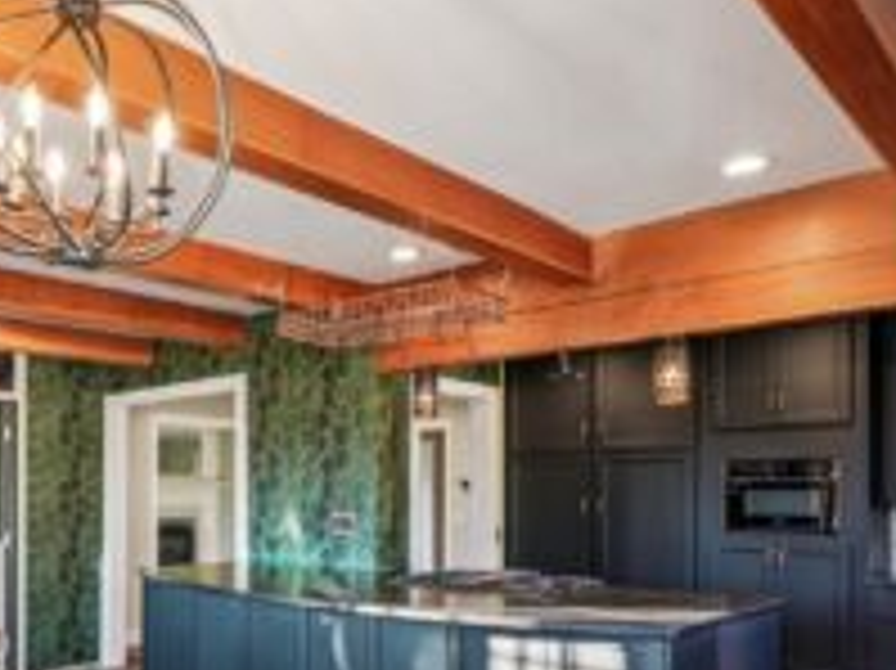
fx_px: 802
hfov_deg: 54.4
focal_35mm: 31
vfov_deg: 43.9
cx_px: 180
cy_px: 506
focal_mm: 16
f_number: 8
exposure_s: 1/10
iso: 400
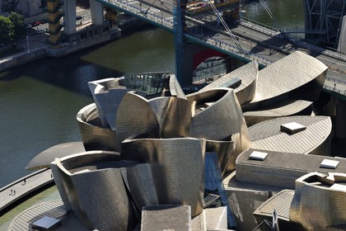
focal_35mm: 155
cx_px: 173
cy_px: 116
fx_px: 1490
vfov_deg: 8.9
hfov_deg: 13.2
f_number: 10
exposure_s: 1/400
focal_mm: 155
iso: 200
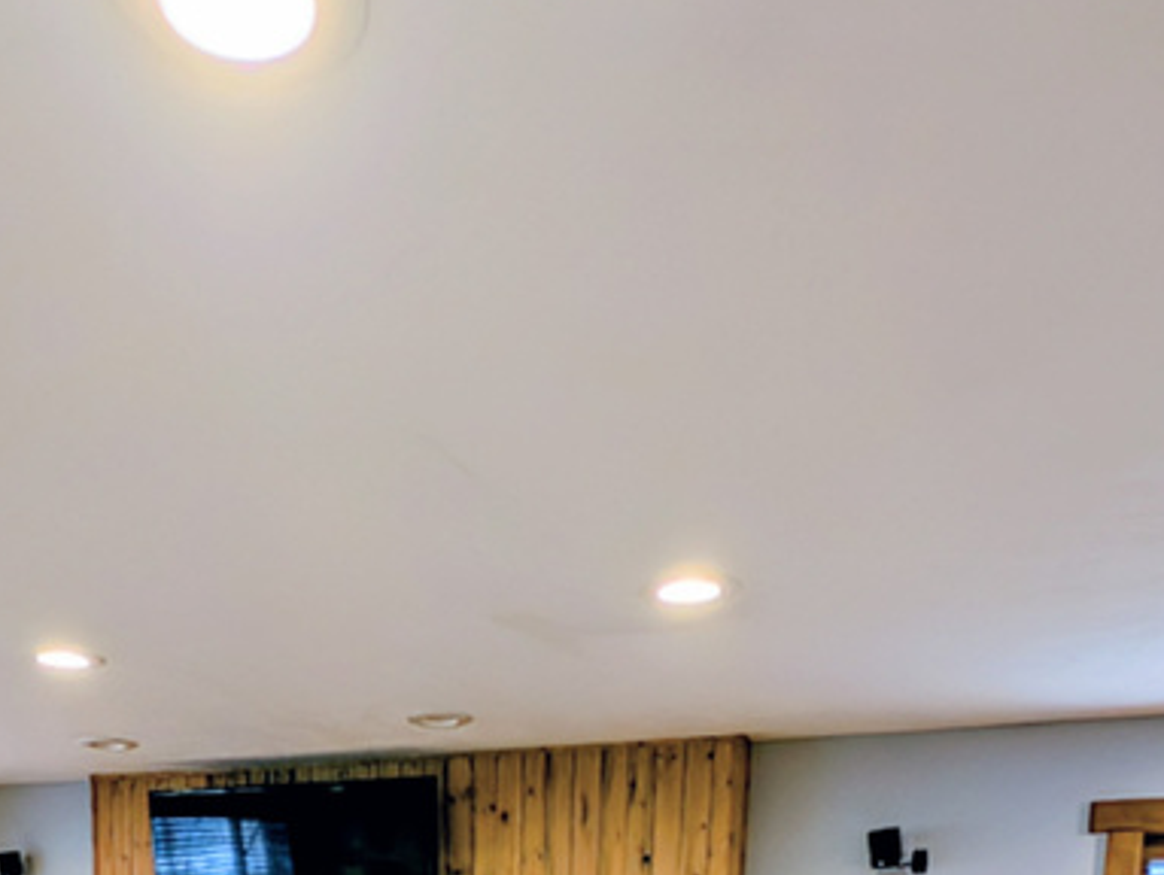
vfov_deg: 33.2
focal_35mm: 32
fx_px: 1077
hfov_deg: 56.1
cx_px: 438
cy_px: 1124
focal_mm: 2.23
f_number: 1.95
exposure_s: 1/40
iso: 51
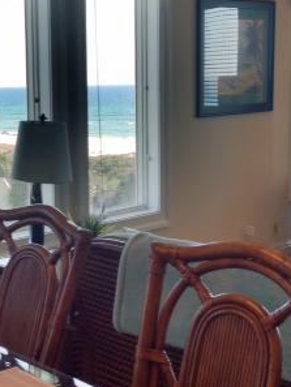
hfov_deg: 20.4
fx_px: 795
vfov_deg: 27.4
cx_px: 34
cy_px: 175
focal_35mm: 71
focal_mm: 4.12
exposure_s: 1/364
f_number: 2.4
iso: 50
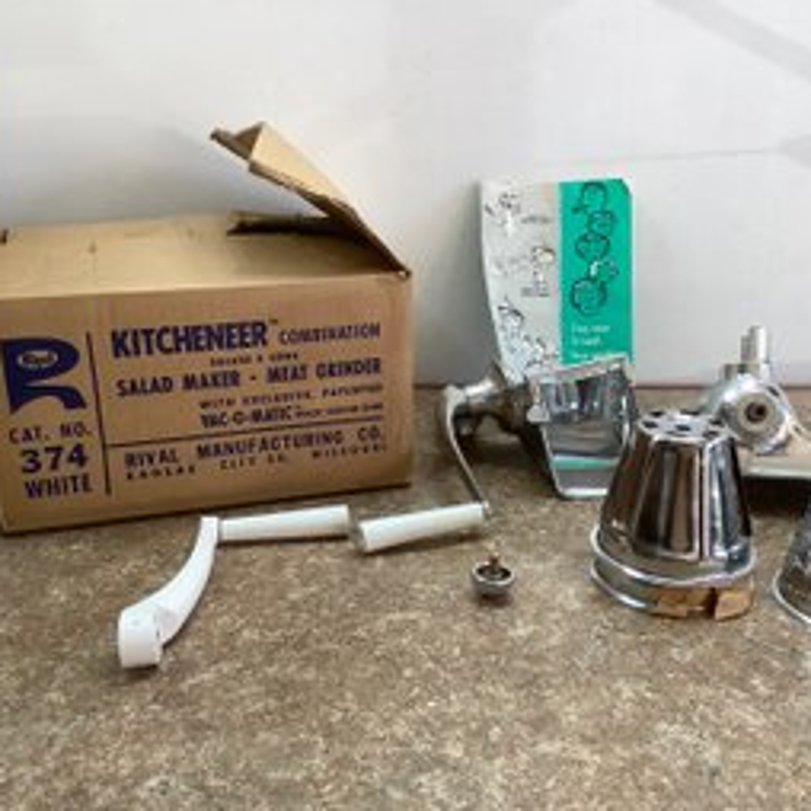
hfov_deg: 44.8
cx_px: 468
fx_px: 981
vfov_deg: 44.9
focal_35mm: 37
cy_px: 404
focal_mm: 3.3
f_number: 2.4
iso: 80
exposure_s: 1/100
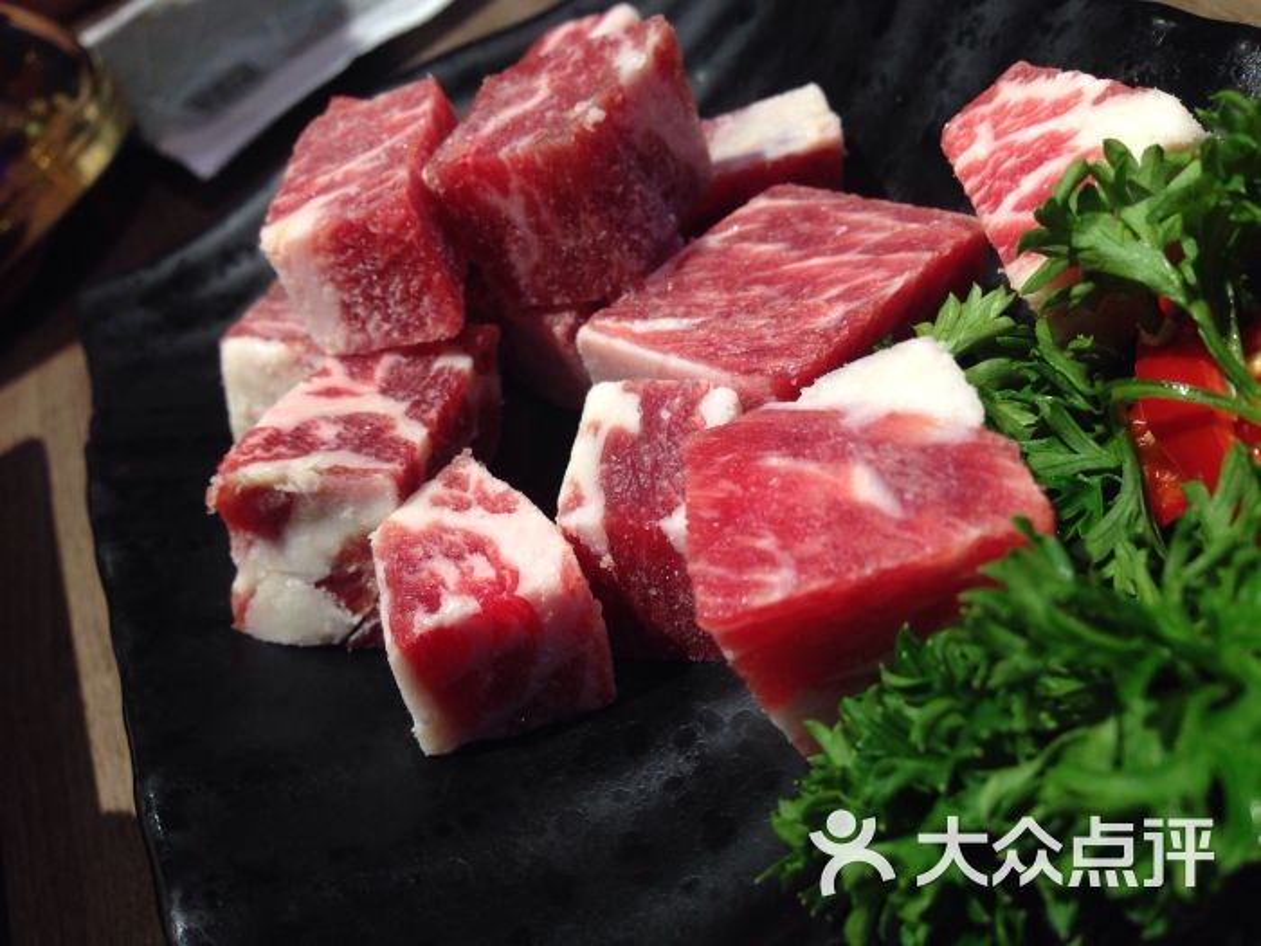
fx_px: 1202
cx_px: 630
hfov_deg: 55.4
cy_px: 473
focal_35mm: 33
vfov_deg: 42.9
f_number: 2.4
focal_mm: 4.12
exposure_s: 1/20
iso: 80
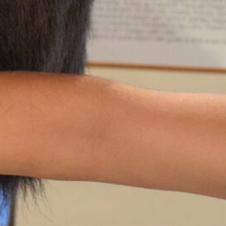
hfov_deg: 8.4
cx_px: -98
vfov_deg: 8.5
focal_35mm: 205
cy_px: 39
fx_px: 1514
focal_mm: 42
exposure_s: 1/25
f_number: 4.5
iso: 6400
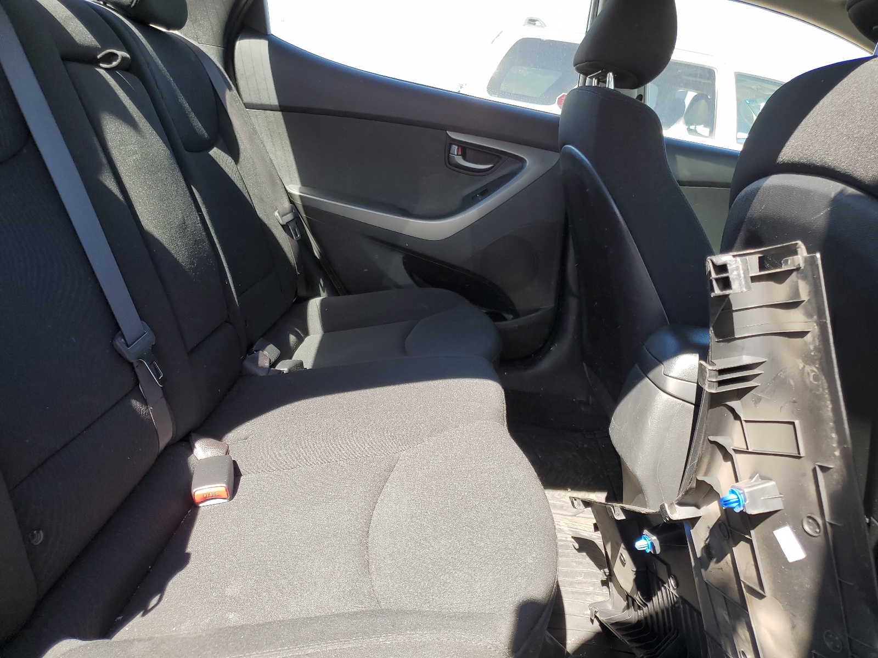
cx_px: 439
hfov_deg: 67.3
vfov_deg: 53.1
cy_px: 329
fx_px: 659
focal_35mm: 26
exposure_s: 1/385
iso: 50
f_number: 1.5
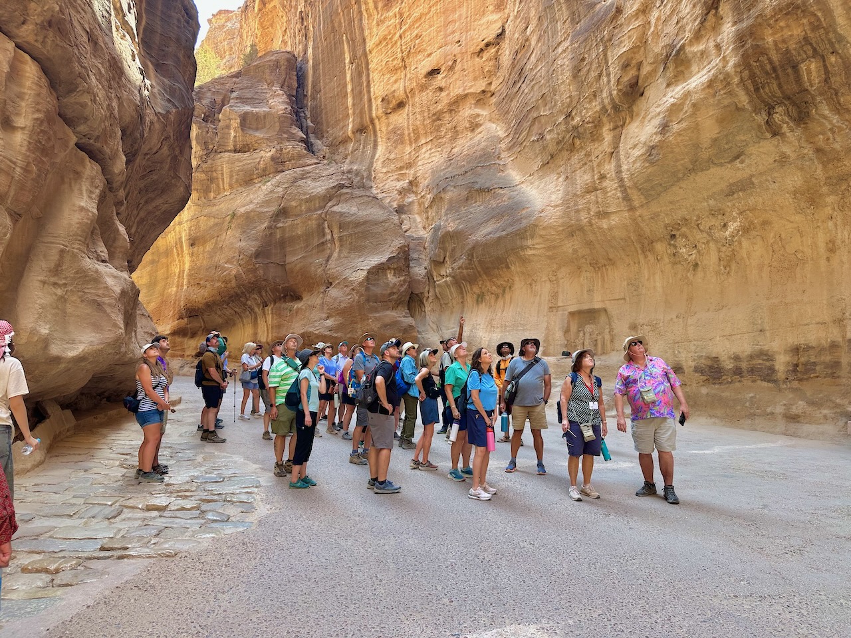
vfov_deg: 56.8
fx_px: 590
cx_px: 426
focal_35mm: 24
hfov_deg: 71.6
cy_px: 319
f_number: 1.78
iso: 64
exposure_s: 1/213
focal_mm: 6.86
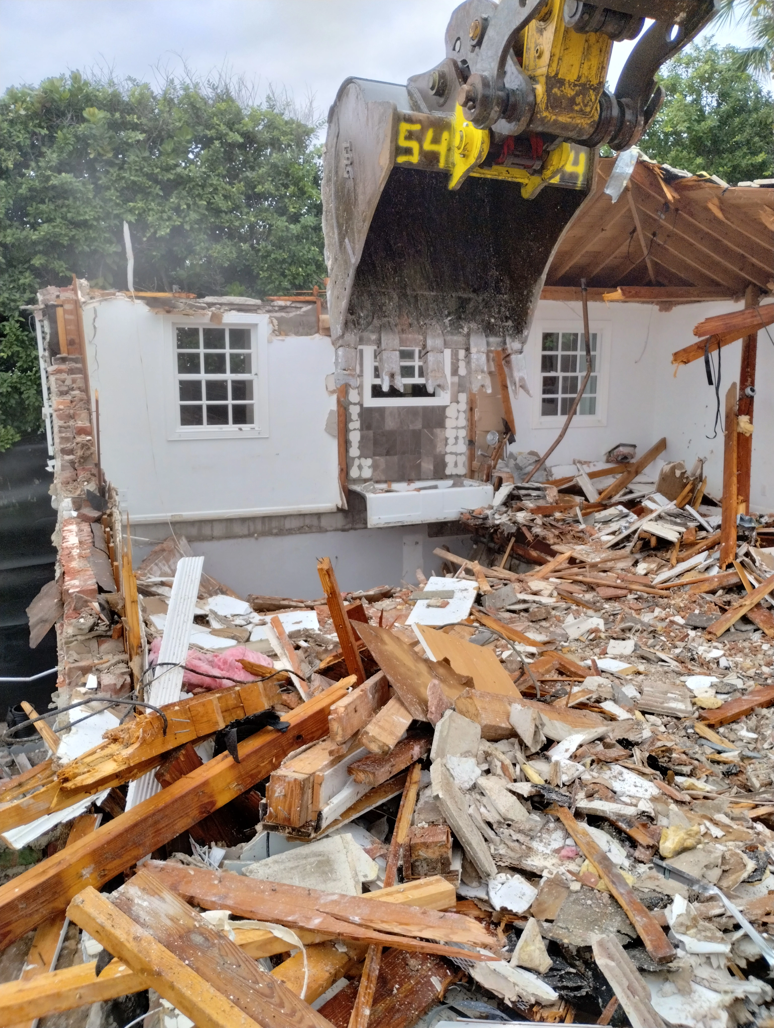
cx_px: 387
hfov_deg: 49.9
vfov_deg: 63.4
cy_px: 514
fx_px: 833
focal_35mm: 28
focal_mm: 4.27
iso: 100
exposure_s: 1/423
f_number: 1.8
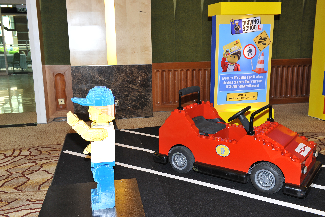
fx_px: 343
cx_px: 162
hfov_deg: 50.7
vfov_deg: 35.0
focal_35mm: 38
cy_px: 108
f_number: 5.6
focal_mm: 38
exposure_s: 1/80
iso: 800
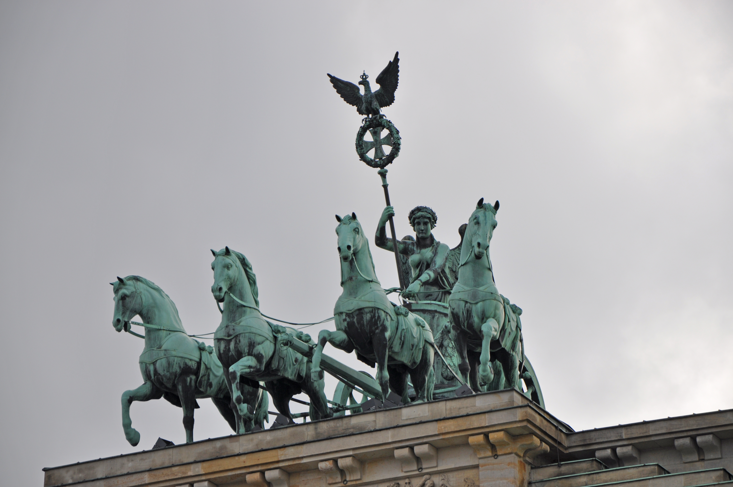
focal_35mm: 158
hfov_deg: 13.1
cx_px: 366
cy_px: 244
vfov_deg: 8.7
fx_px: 3203
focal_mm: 105
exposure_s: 1/640
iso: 200
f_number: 6.3
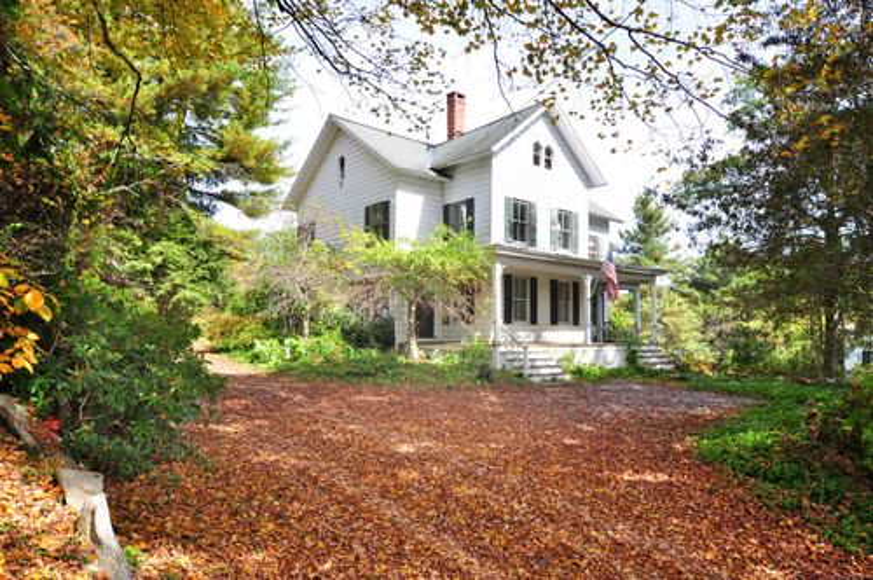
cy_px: 290
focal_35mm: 21
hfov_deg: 81.3
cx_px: 436
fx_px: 509
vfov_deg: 59.4
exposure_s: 1/160
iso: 250
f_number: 8
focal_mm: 14
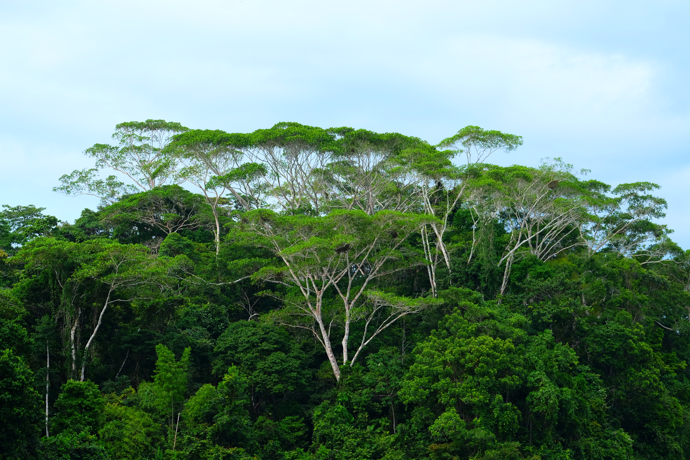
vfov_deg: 14.4
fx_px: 1821
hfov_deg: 21.5
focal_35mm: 95
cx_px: 345
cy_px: 230
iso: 200
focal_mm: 63.4
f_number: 5.6
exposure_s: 1/280
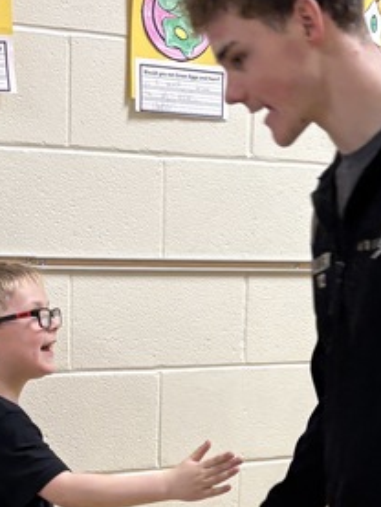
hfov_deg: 15.4
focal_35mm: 96
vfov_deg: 19.9
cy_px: 494
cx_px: 269
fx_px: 1408
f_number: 1.6
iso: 200
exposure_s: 1/60
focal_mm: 5.96
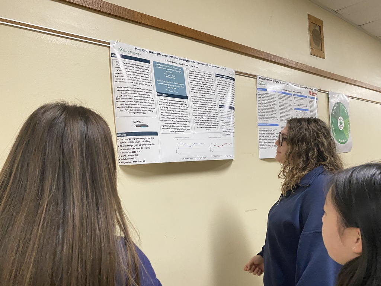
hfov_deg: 67.3
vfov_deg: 53.1
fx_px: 286
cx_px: 190
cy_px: 143
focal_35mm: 26
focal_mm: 4.25
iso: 400
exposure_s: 1/60
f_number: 1.8
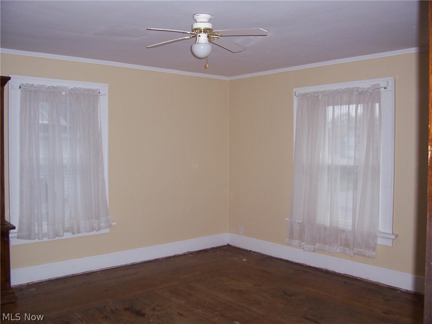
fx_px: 424
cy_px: 162
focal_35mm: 34
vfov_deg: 41.8
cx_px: 216
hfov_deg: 54.0
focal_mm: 5.6
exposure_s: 1/60
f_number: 2.7
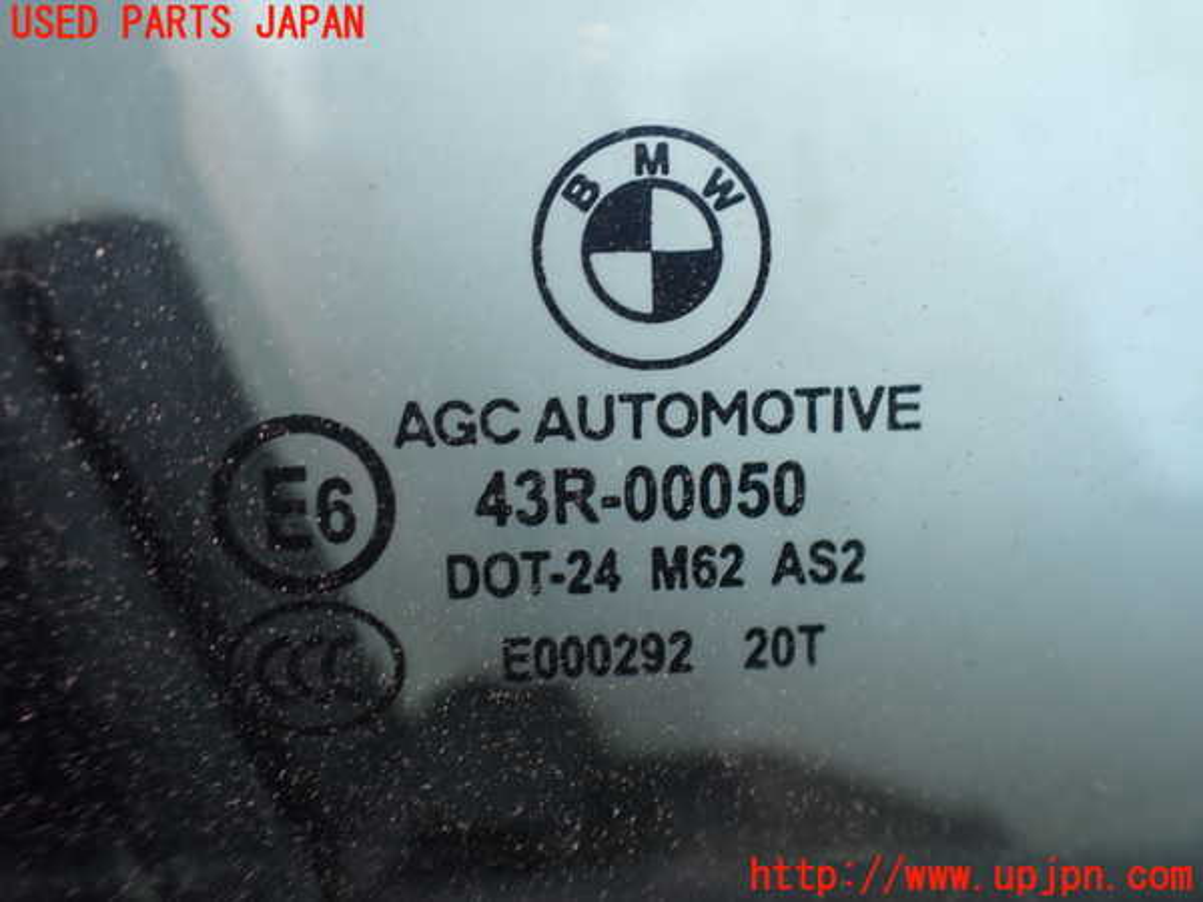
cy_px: 451
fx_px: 1043
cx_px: 602
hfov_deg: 60.0
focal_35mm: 30
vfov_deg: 46.8
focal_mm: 5.4
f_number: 2.3
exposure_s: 1/125
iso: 125
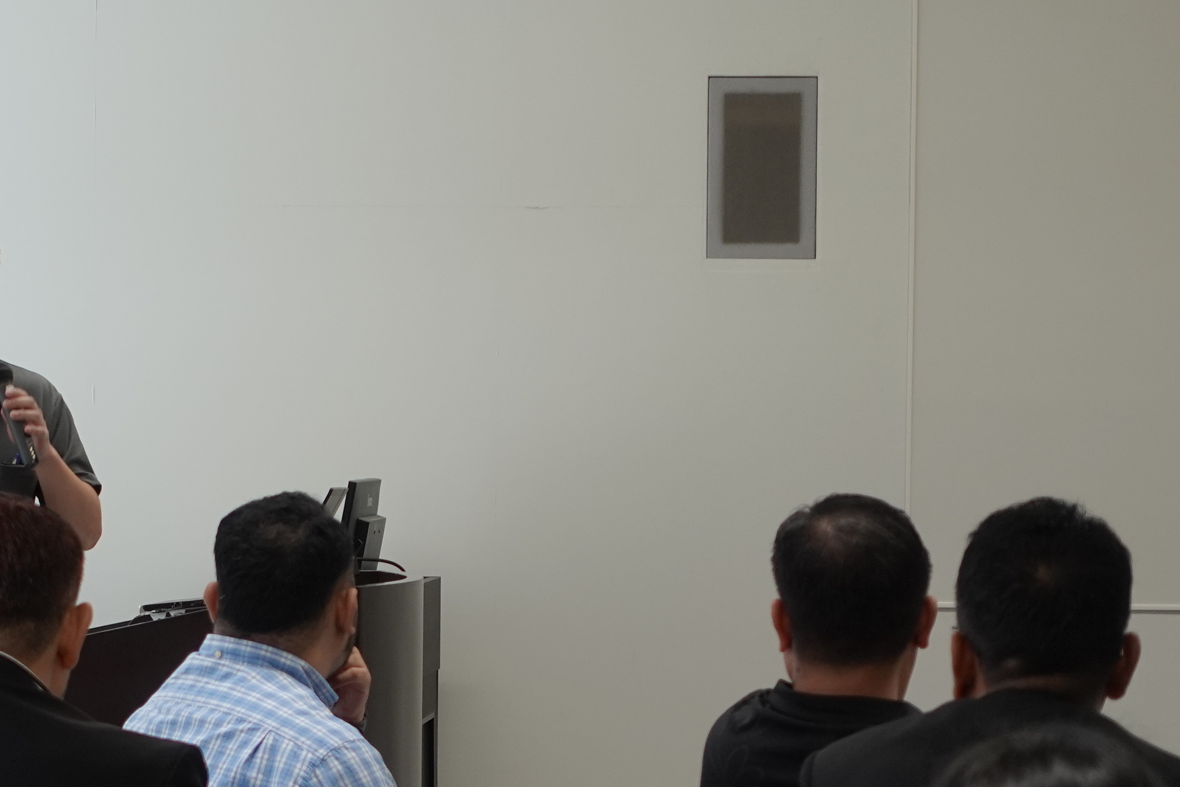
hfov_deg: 13.8
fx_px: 4850
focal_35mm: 148
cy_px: 588
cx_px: 142
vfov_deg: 9.3
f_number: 2.8
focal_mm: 25.7
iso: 250
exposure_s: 1/80
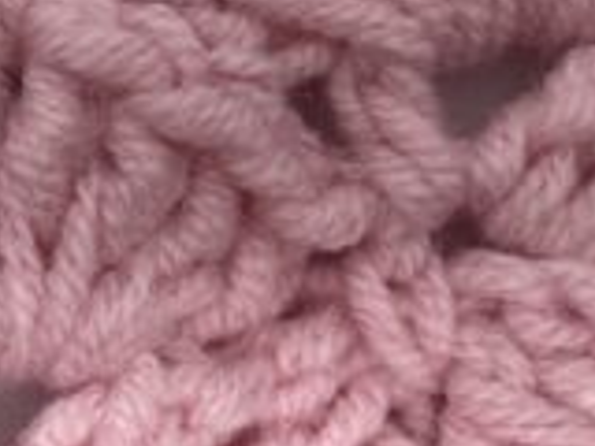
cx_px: -443
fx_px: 2303
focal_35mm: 134
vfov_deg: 11.0
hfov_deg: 13.4
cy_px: 334
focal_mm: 3.99
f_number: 1.8
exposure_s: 1/100
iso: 32
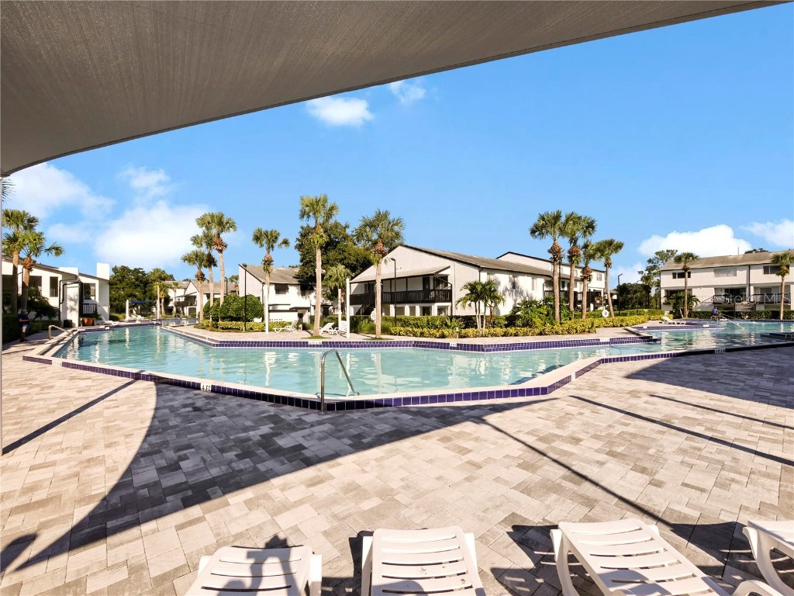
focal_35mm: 14
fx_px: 321
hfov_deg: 102.1
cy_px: 298
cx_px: 397
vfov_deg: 85.7
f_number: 9
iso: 200
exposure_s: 1/500
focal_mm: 7
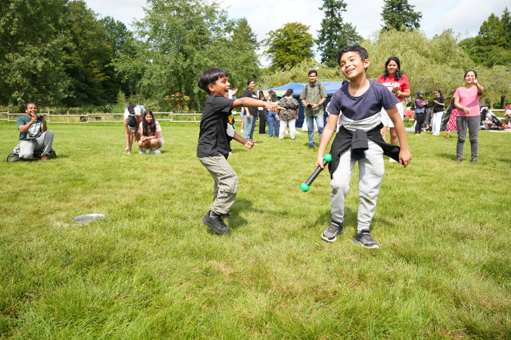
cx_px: 249
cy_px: 165
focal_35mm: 25
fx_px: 355
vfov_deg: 51.3
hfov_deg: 71.5
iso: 250
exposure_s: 1/800
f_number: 5
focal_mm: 24
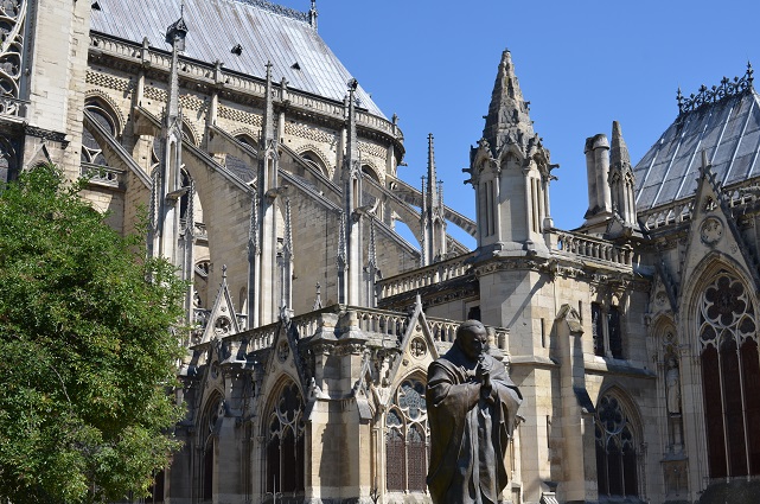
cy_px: 252
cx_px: 380
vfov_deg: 25.7
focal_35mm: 52
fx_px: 1106
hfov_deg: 37.9
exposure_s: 1/250
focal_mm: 35
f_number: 8
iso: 125
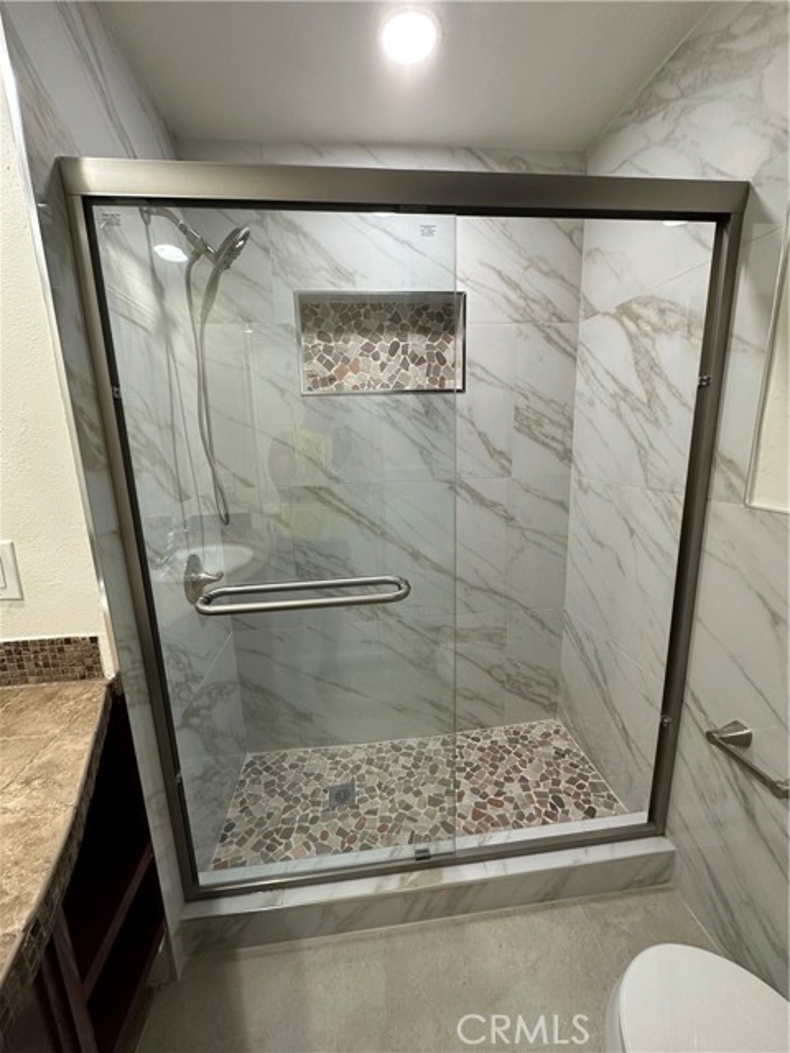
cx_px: 395
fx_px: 426
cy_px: 526
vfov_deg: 102.1
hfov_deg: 85.7
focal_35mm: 14
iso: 200
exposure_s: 1/120
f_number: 2.2
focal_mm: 2.22
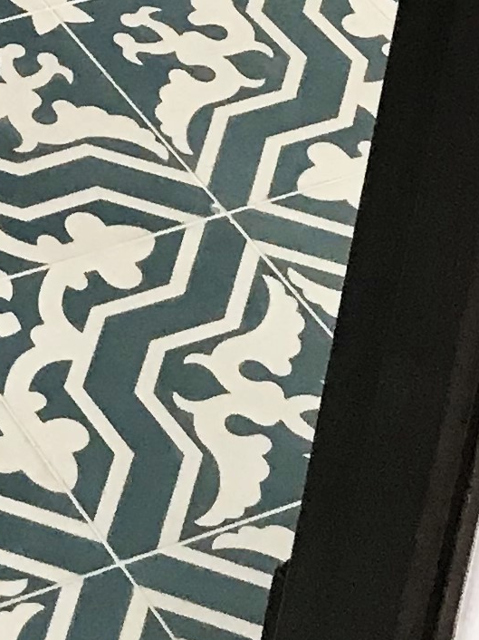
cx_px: -497
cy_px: -553
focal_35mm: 160
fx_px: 2954
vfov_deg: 11.4
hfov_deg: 8.7
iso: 32
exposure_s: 1/30
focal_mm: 3.99
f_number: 1.8
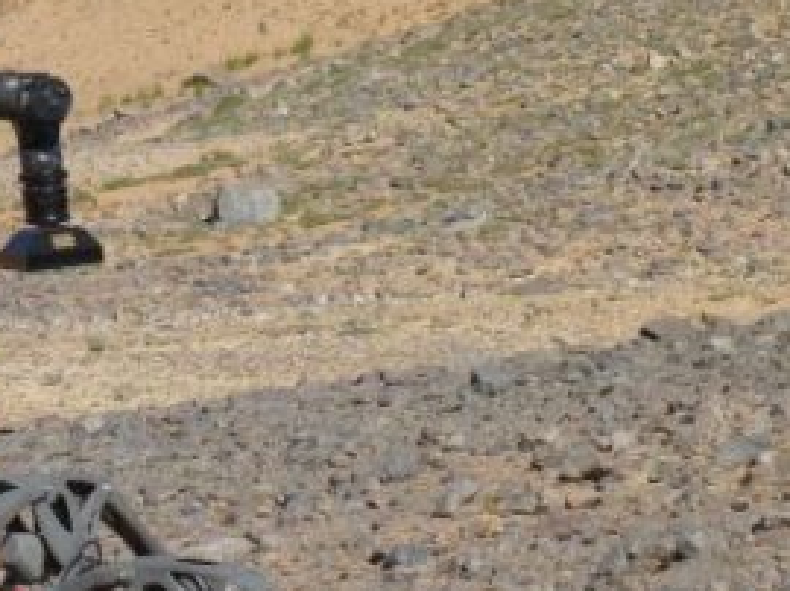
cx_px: 53
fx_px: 7205
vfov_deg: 4.7
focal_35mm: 316
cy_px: 538
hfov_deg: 6.3
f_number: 5
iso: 100
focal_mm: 18.2
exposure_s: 1/800
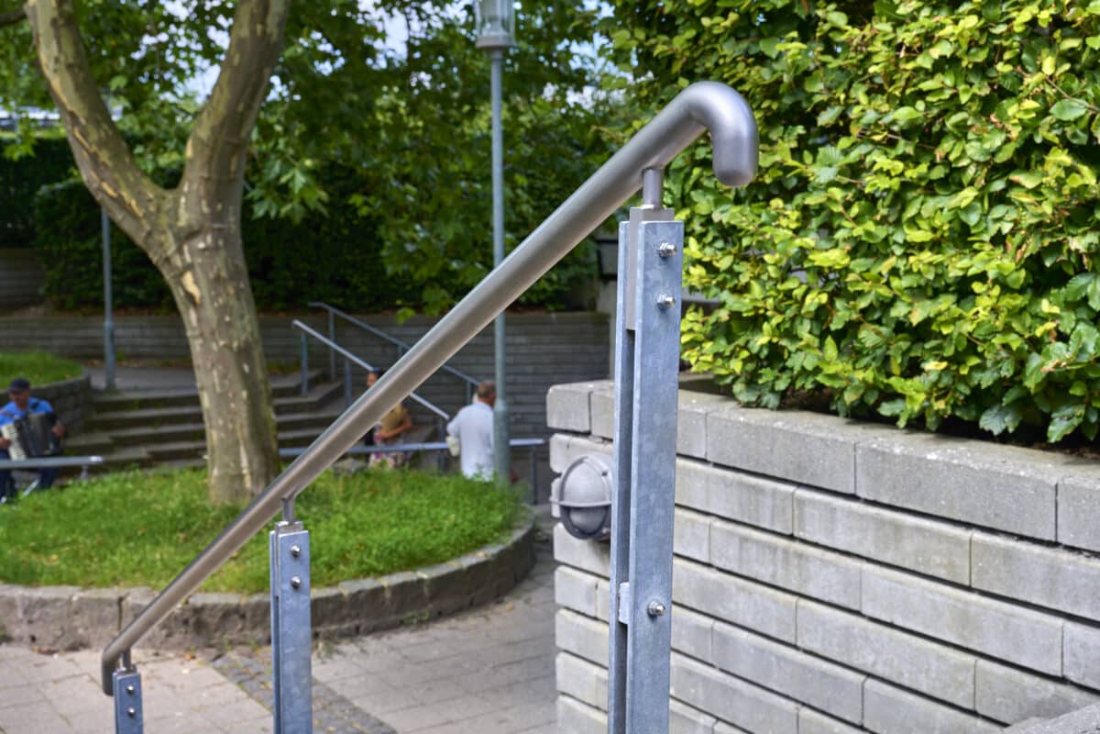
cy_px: 367
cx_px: 550
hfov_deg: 46.4
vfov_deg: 31.9
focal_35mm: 42
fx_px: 1283
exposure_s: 1/80
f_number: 8
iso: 100
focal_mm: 42
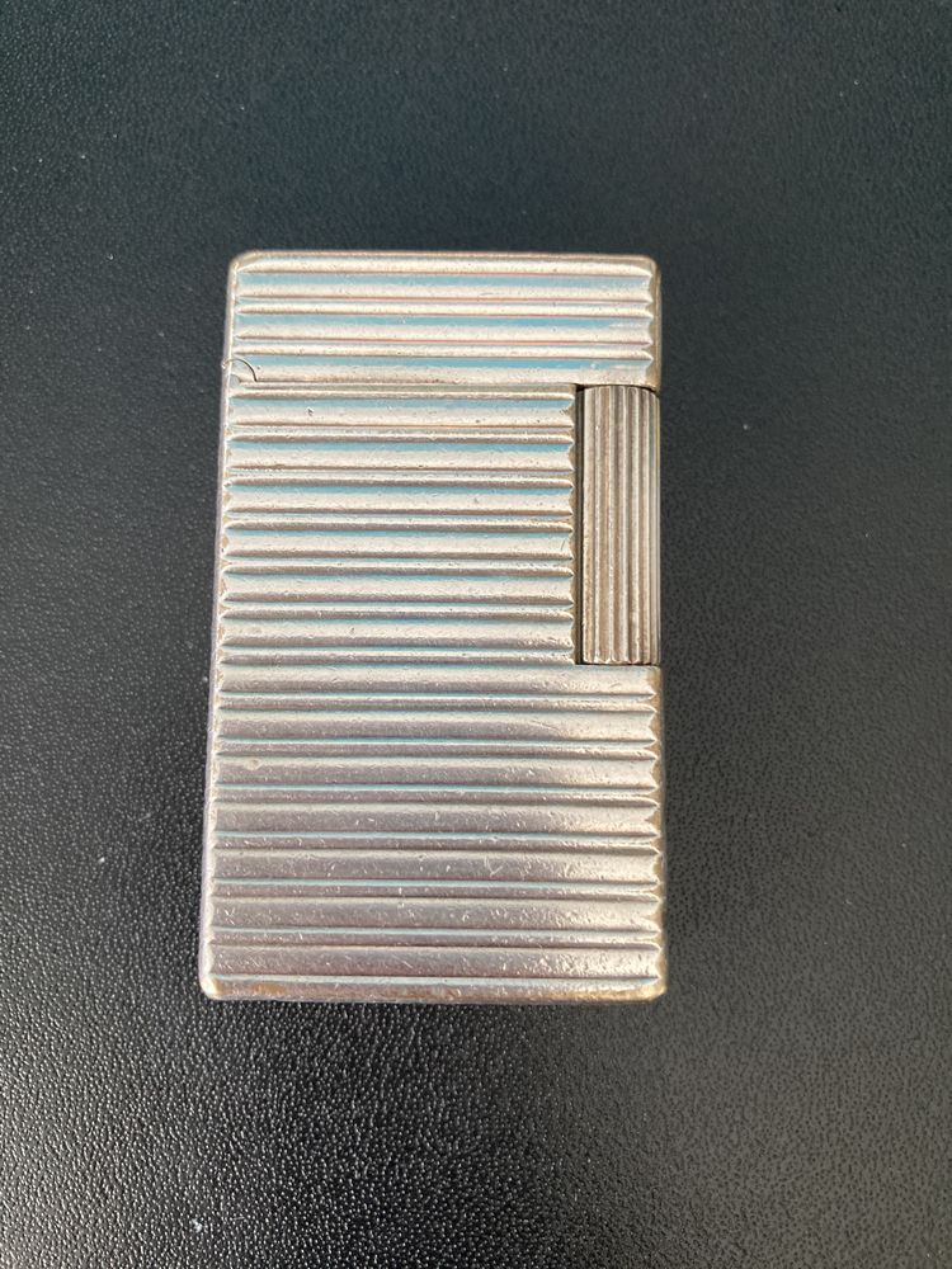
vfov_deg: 63.4
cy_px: 634
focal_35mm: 28
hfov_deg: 49.7
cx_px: 476
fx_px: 1027
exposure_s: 1/60
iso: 200
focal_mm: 3.99
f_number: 1.8
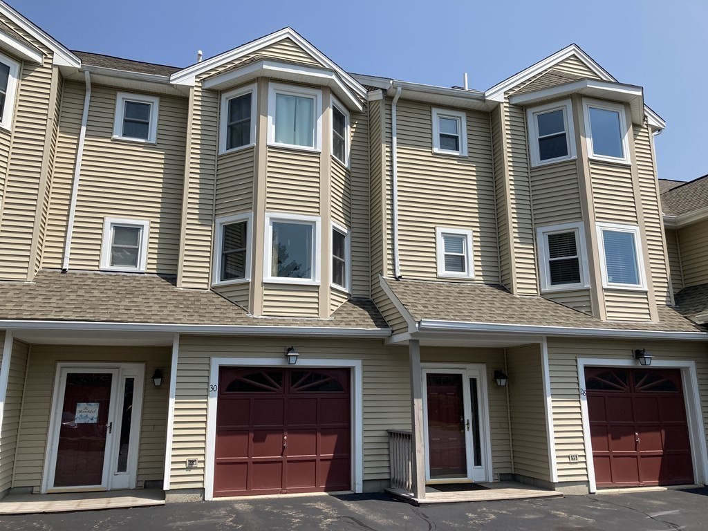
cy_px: 266
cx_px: 354
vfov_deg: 49.7
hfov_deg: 63.4
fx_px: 573
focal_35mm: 28
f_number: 1.8
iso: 20
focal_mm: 3.99
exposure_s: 1/2024
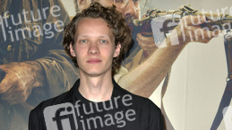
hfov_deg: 25.3
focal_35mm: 84
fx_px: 517
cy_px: 160
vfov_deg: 13.9
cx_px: 116
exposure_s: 1/250
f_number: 5.6
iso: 250
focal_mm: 52
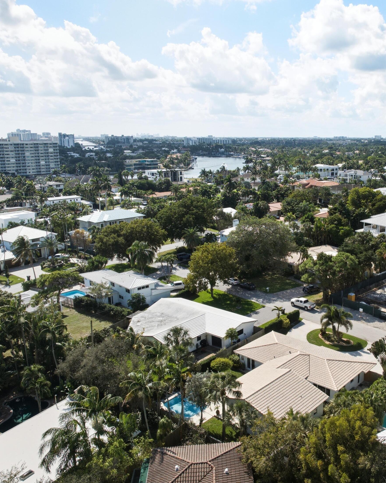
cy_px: 244
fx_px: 457
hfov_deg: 44.7
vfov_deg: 55.7
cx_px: 276
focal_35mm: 32
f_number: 4
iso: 100
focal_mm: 12.3
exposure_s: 1/240
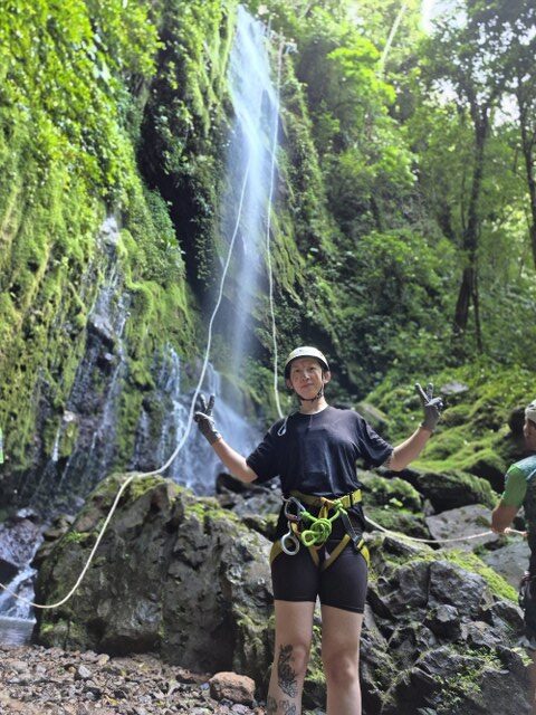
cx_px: 268
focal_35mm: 23
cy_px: 358
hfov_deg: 58.9
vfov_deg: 73.9
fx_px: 475
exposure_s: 1/120
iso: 800
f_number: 1.8
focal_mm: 5.4
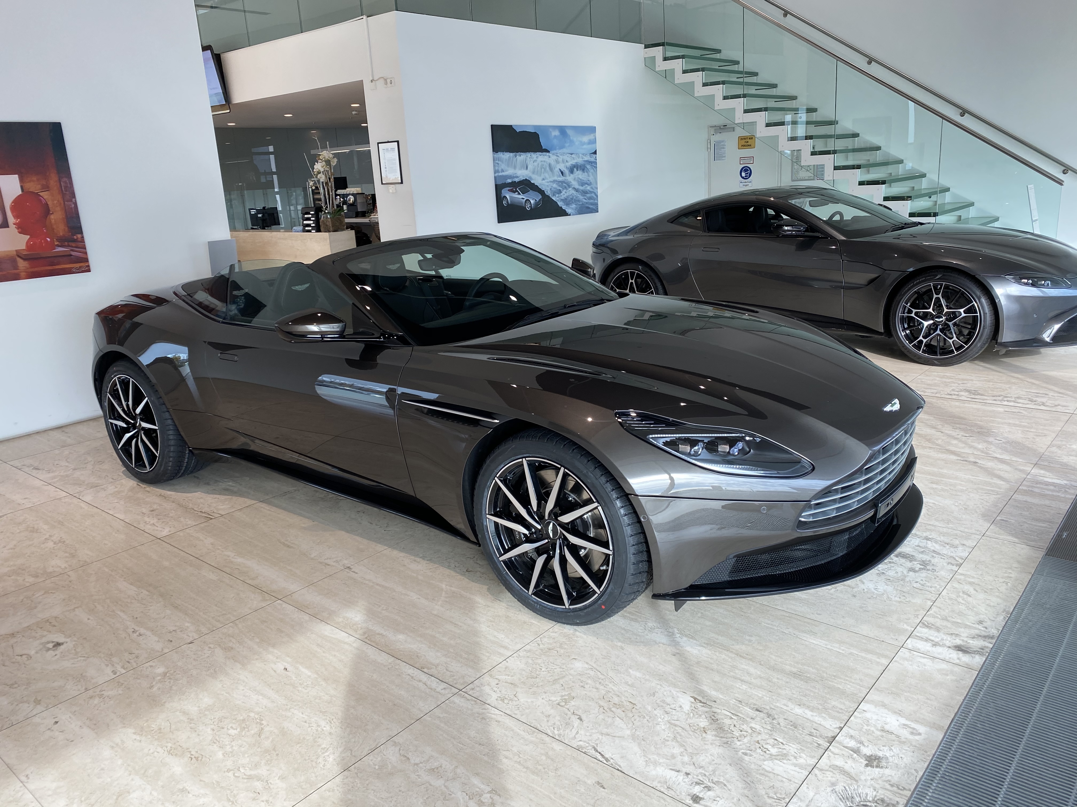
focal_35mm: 26
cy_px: 404
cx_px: 538
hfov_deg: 67.3
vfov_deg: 53.1
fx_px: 809
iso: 32
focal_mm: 4.25
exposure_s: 1/112
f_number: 1.8
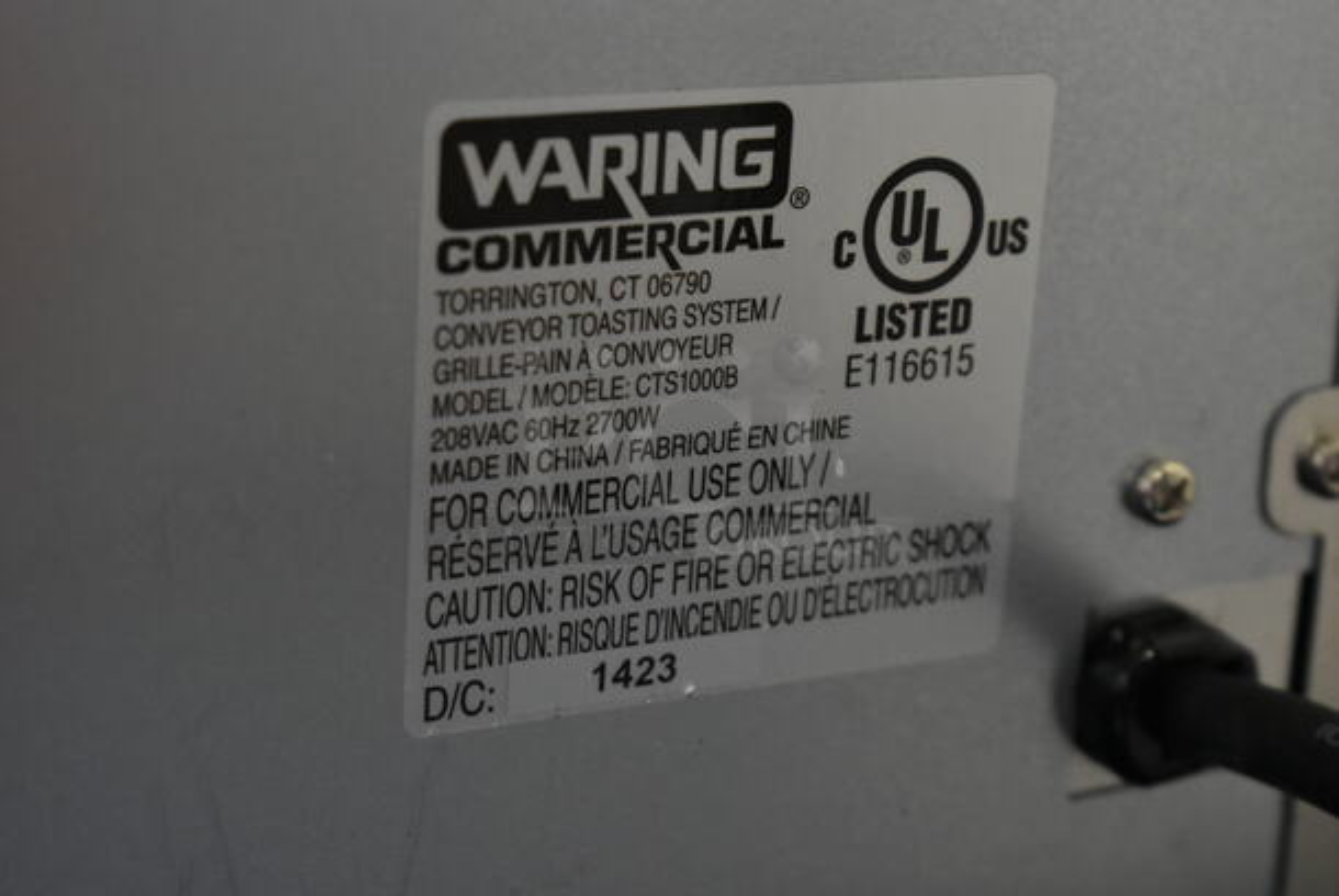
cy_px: 448
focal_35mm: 82
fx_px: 3071
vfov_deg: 16.6
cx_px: 670
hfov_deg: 24.6
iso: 3600
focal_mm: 55
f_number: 5.6
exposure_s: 1/100
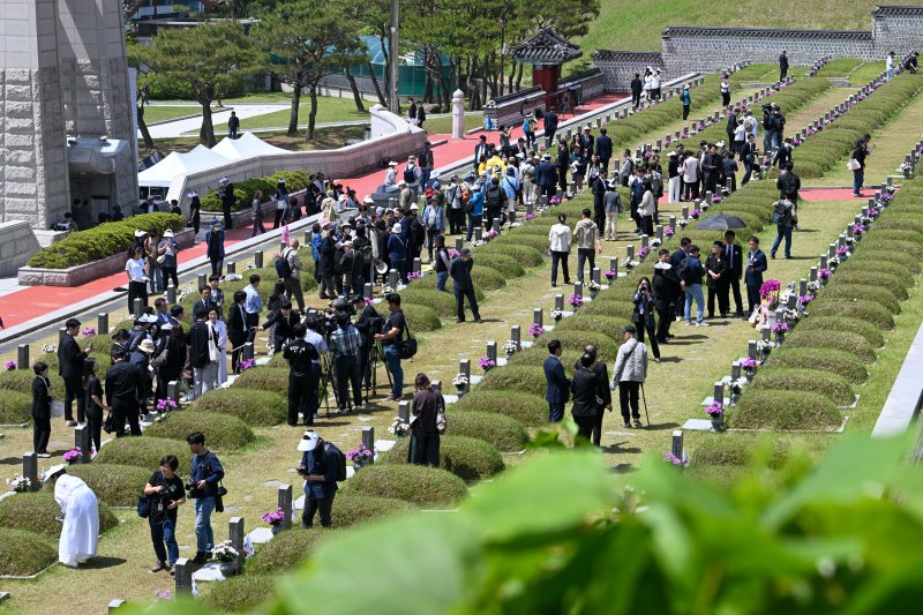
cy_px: 308
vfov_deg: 14.4
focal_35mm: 95
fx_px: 2435
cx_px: 462
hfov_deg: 21.5
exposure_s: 1/800
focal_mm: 95
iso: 400
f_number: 9
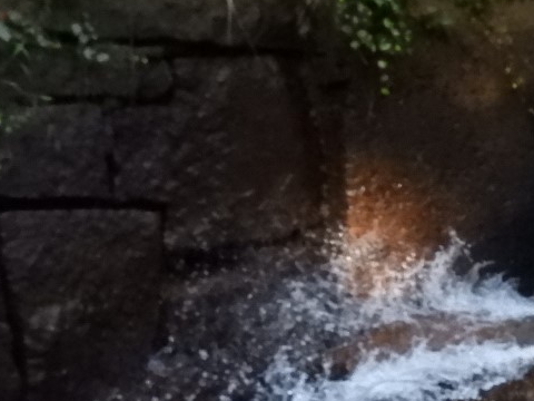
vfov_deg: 4.7
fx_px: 4859
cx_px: 590
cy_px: 323
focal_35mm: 315
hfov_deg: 6.3
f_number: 4.8
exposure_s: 1/500
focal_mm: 18.8
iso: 1600
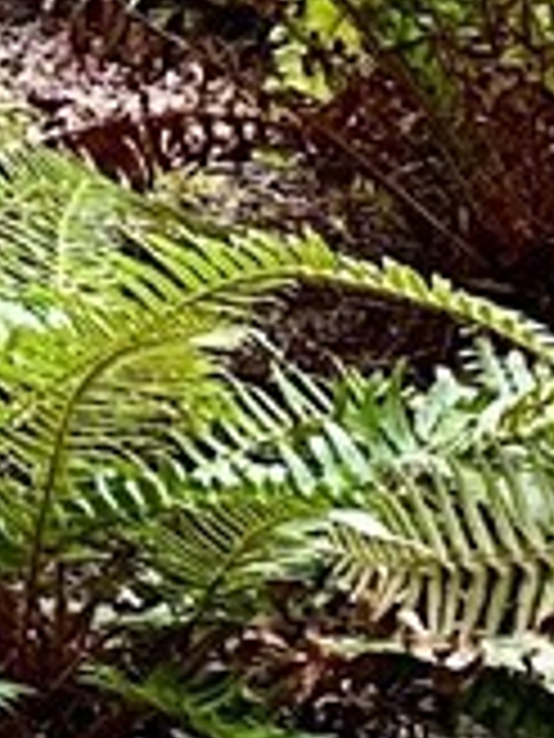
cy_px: -1498
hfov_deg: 6.3
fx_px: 4993
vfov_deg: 7.4
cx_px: -36
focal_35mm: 234
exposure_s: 1/121
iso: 125
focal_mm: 6.86
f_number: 1.78
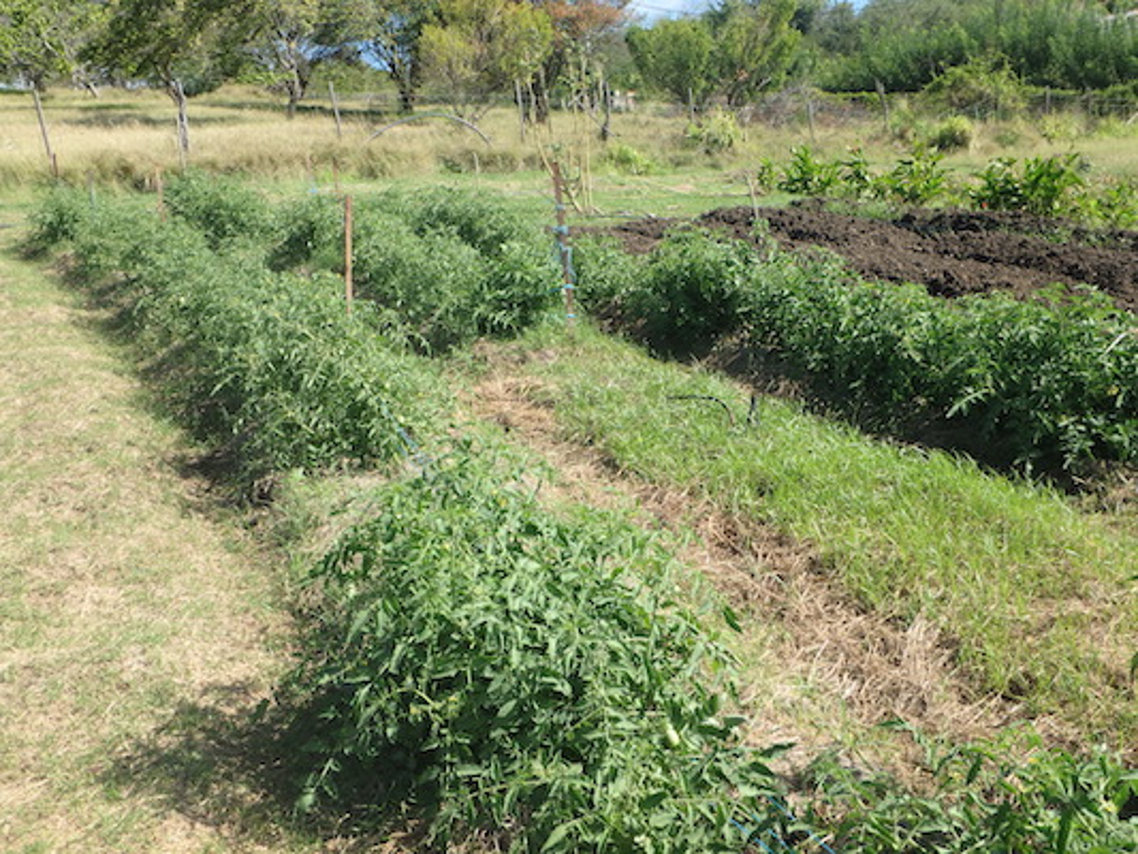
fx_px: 1184
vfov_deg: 39.7
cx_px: 569
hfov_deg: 51.3
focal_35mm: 36
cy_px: 427
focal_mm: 6.4
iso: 125
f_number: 5
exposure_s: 1/400
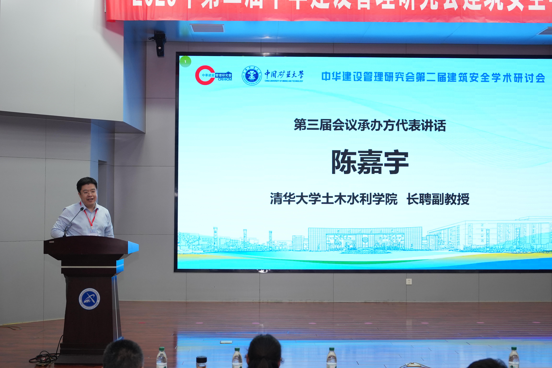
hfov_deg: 41.1
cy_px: 184
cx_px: 276
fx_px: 736
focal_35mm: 48
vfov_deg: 28.1
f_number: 2.8
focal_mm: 32
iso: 1000
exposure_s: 1/400
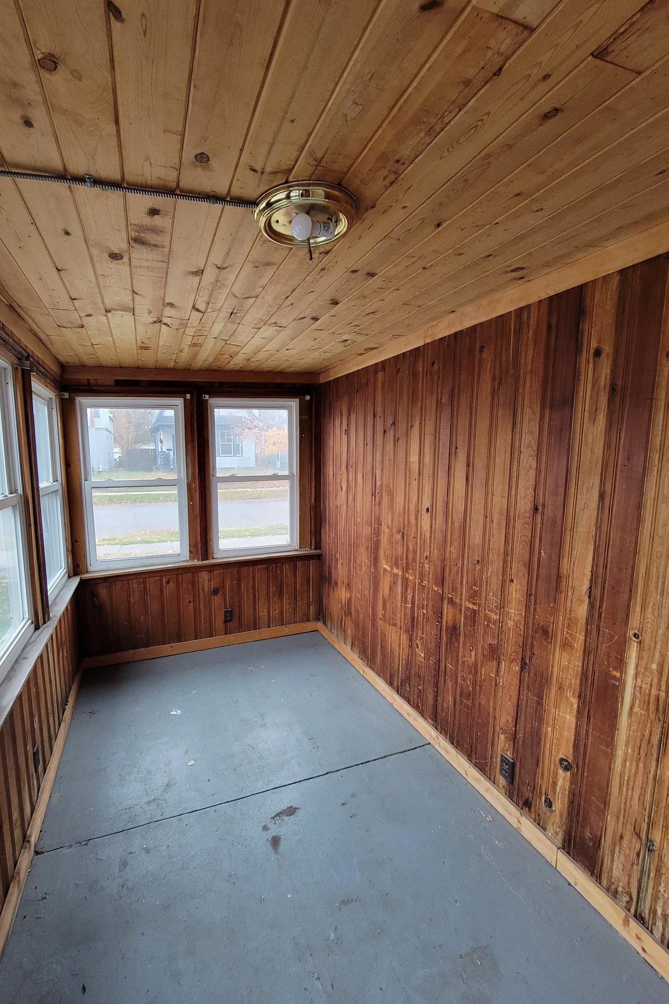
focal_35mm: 14
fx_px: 390
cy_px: 510
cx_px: 291
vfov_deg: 104.2
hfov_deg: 80.8
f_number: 2.2
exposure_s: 1/60
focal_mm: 2.2
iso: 320
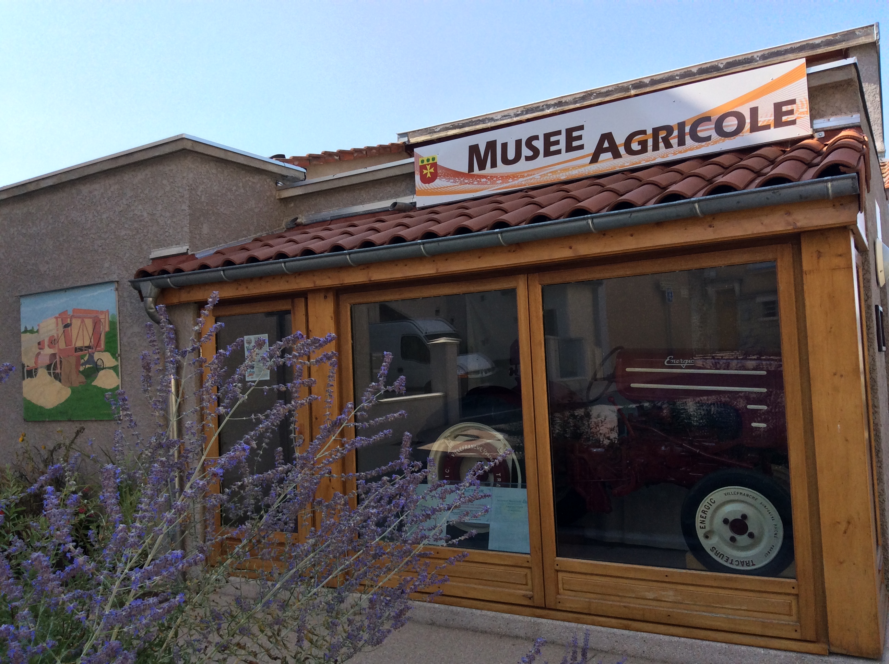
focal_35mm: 32
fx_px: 821
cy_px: 332
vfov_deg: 44.1
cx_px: 444
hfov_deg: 56.9
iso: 32
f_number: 2.4
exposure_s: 1/697
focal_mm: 3.3
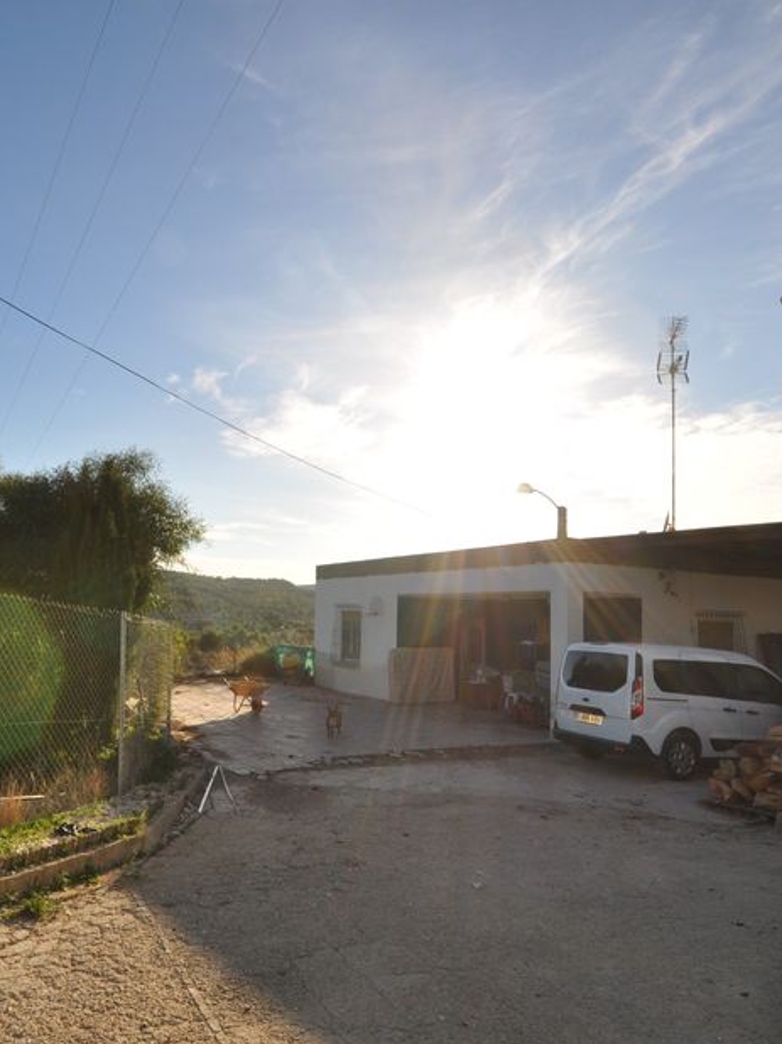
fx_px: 663
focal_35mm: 22
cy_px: 525
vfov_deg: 76.4
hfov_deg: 59.8
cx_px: 271
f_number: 14
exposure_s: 1/200
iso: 200
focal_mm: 10
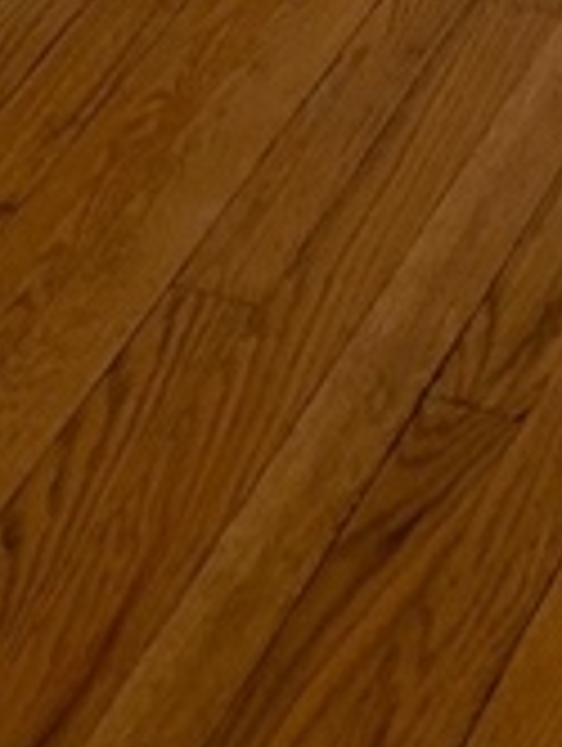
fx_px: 3649
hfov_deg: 8.7
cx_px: 769
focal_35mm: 169
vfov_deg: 8.9
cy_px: -1660
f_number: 1.8
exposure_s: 1/122
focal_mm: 4.25
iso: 25
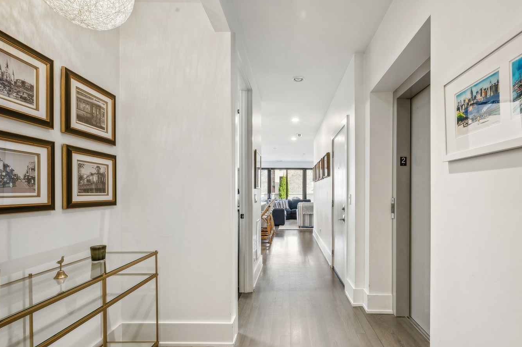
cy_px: 195
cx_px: 289
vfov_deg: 70.1
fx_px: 246
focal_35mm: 17
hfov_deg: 93.0
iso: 100
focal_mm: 14
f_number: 11
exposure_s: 1/2.5
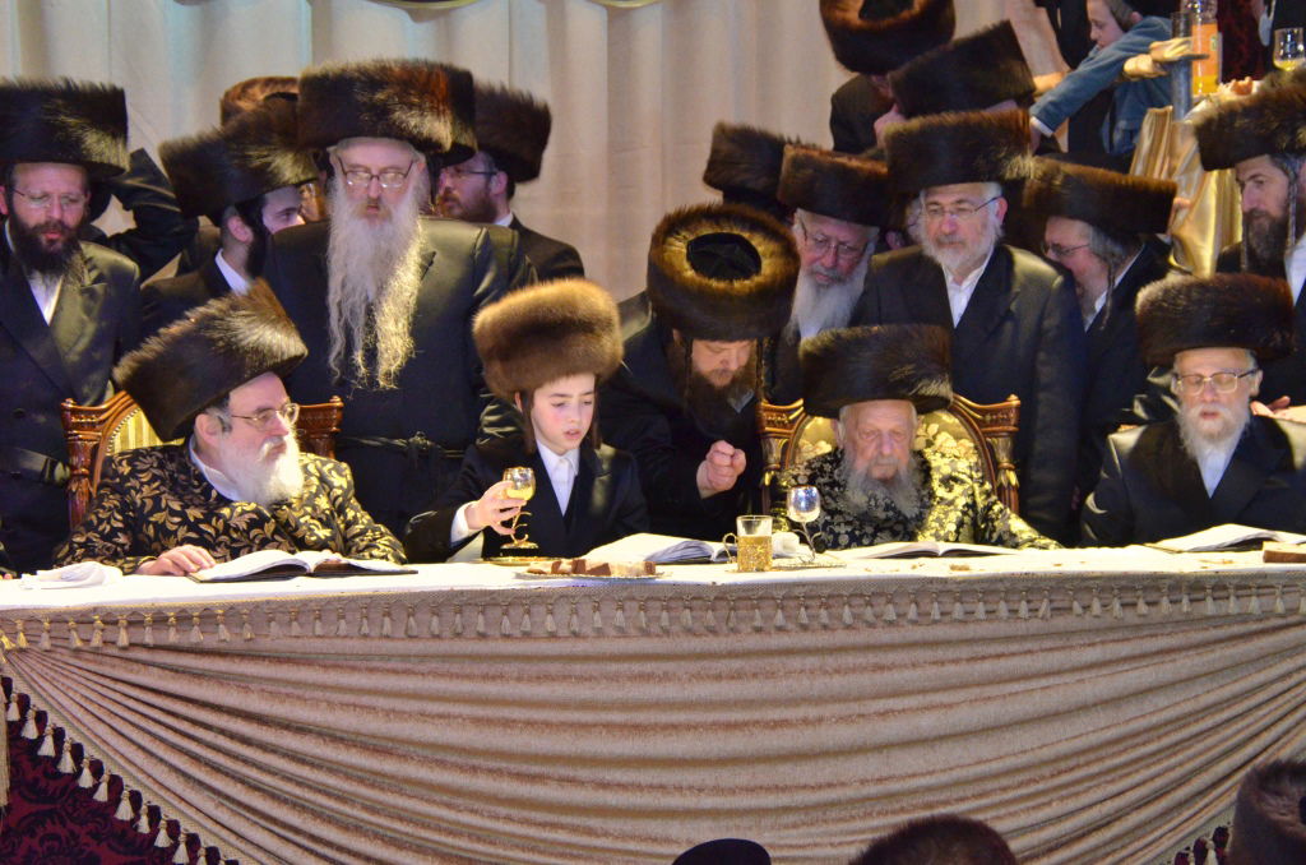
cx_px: 653
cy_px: 432
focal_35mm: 129
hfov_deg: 15.9
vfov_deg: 10.6
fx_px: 4670
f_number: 5.6
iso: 2500
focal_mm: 86
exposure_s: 1/100
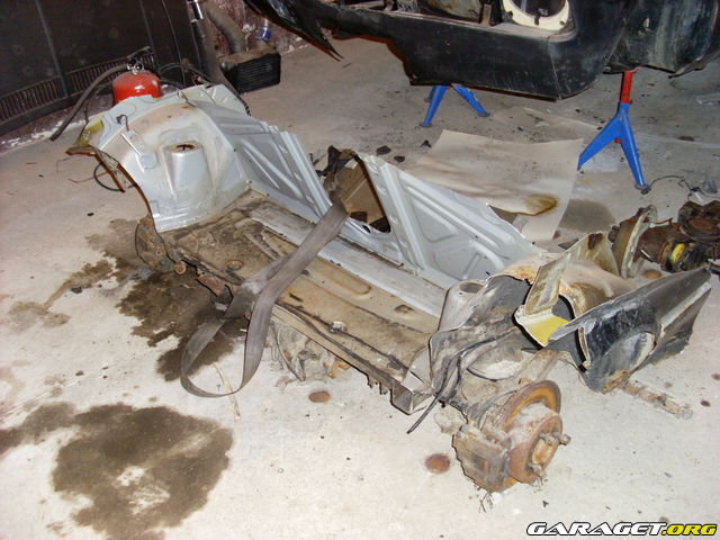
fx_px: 790
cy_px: 270
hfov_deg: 49.0
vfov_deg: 37.7
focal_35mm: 38
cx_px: 360
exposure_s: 1/45
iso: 160
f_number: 3
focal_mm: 6.3
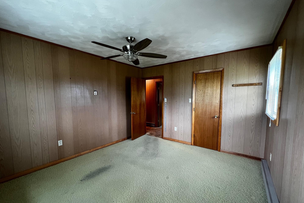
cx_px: 152
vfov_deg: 81.1
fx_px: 118
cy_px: 110
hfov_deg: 104.2
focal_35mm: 14
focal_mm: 1.57
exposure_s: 1/60
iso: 250
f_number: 1.8
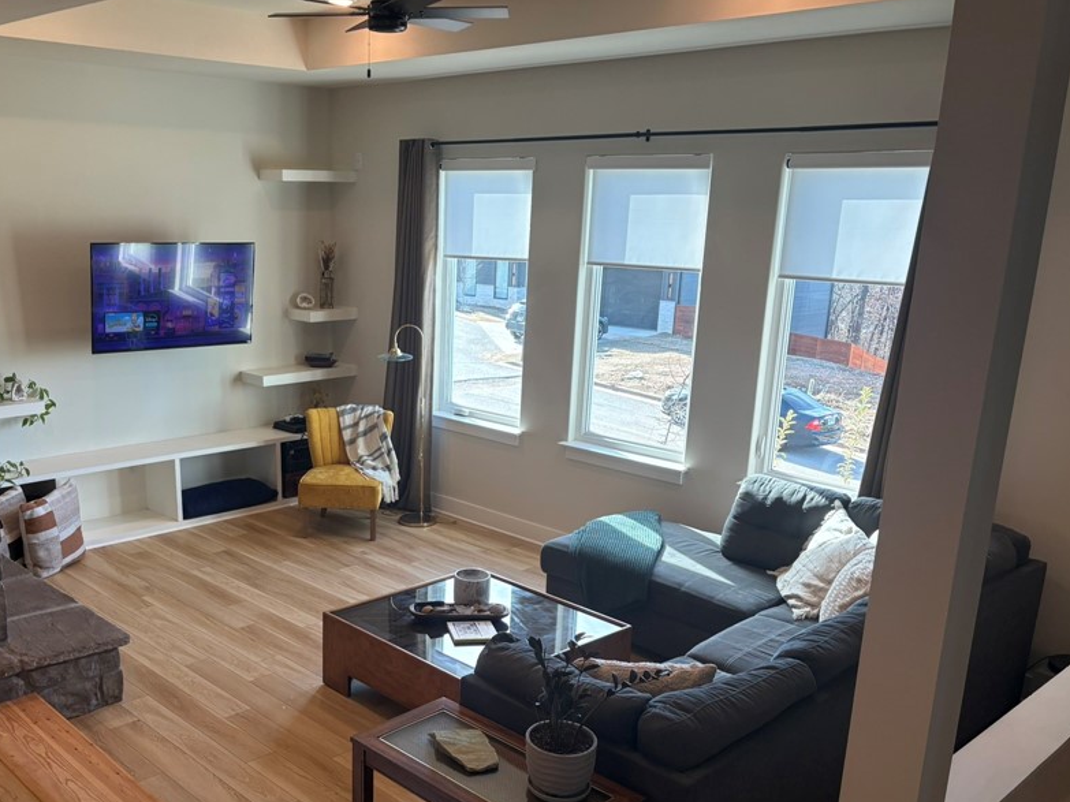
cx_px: 402
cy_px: 503
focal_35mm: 34
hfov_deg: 53.4
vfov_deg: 41.5
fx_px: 1051
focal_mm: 5.96
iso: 100
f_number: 1.6
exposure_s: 1/193
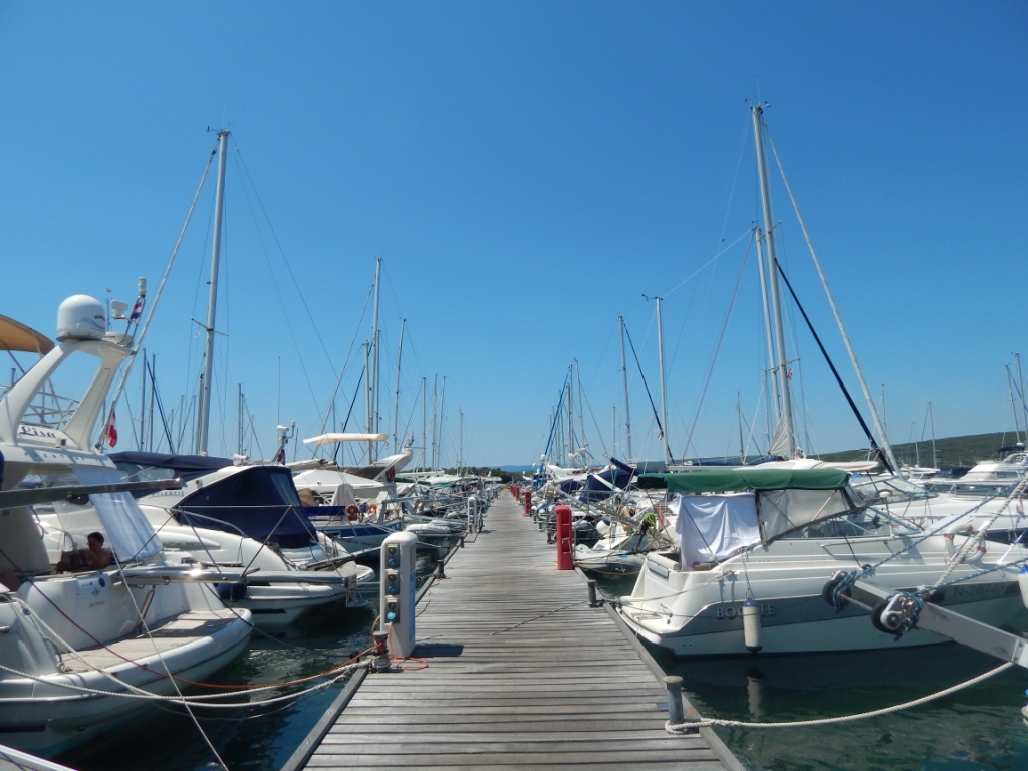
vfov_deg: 61.1
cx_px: 514
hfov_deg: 76.4
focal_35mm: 22
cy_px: 386
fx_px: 653
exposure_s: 1/800
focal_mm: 4
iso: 125
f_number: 6
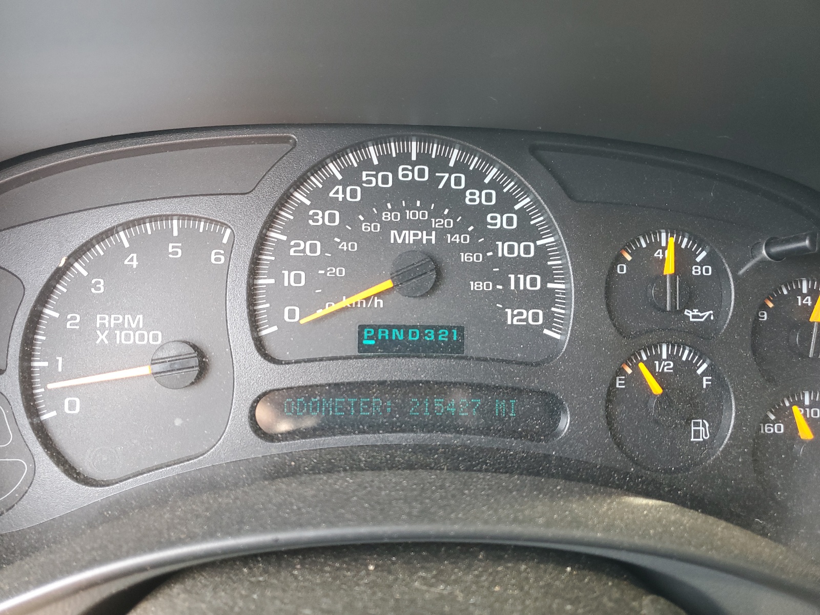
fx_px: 616
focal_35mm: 26
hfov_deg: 67.3
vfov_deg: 53.1
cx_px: 410
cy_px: 308
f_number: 1.5
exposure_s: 1/60.2
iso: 67
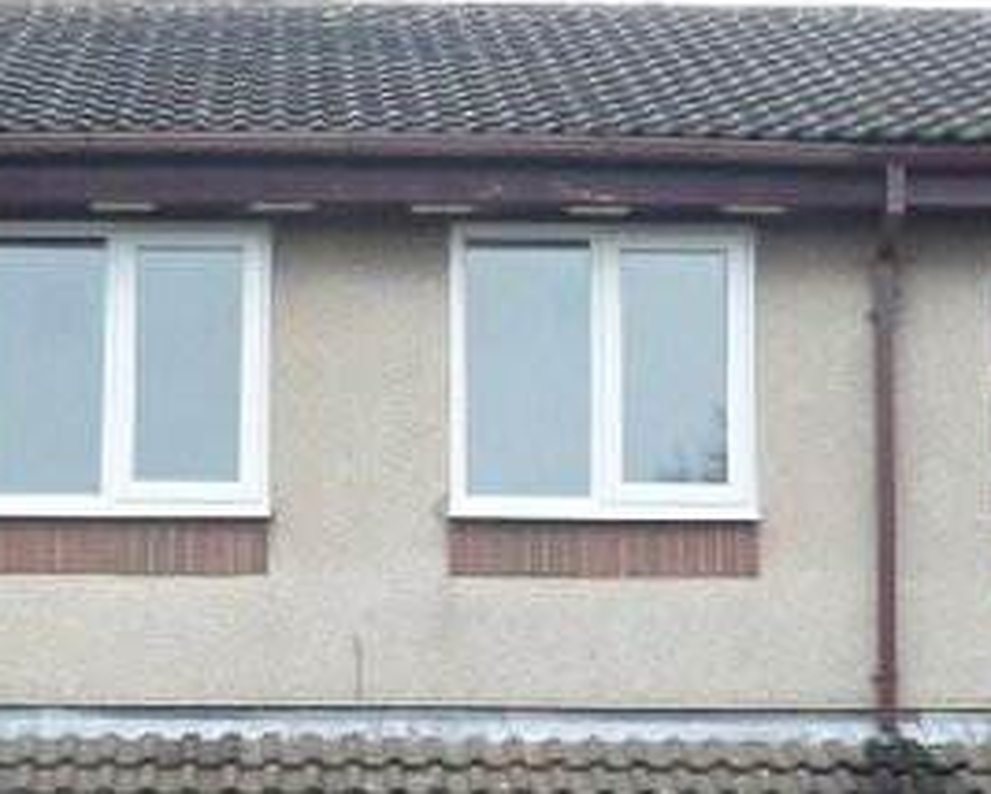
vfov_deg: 11.4
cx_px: 315
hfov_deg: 14.4
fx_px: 3904
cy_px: 892
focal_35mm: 133
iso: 80
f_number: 3.7
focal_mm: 9.2
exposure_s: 1/40
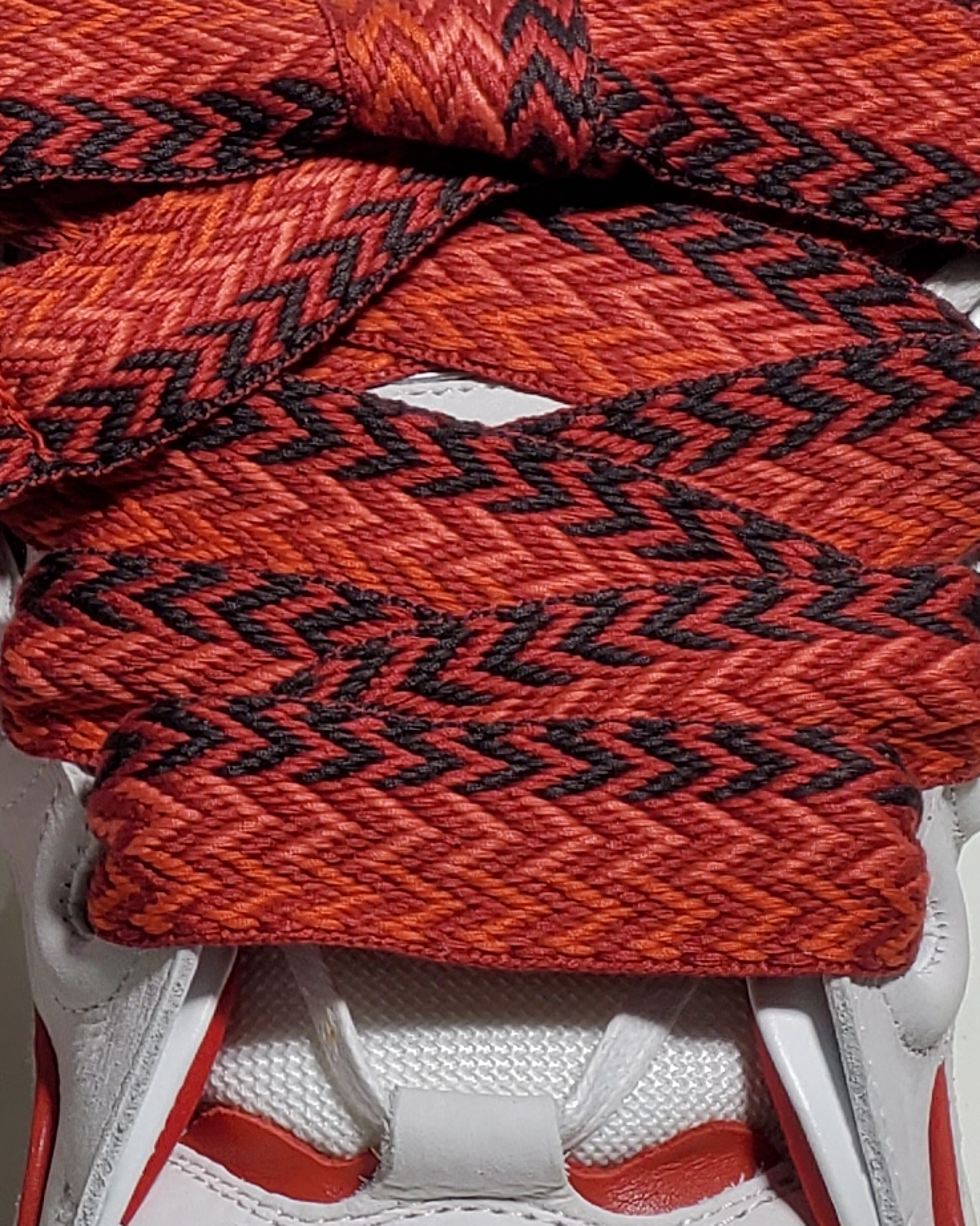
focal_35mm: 111
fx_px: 4026
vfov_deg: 17.3
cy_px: 382
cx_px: -148
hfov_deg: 13.5
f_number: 1.5
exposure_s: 1/641
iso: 50
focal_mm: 4.3
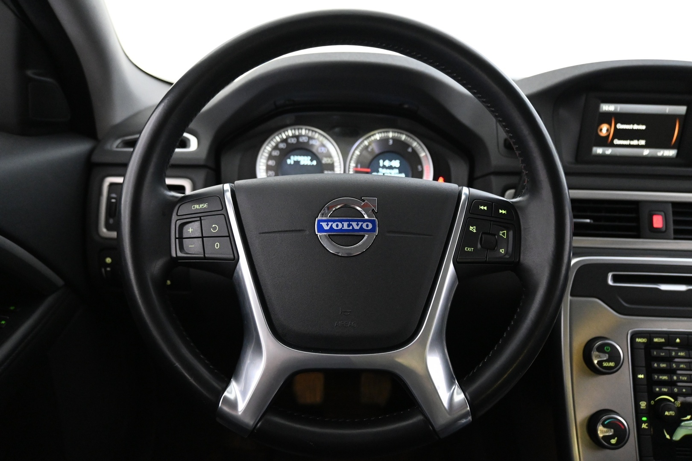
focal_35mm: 29
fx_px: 562
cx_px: 346
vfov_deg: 44.6
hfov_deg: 63.2
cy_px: 230
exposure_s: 1/30
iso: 4000
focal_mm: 19.5
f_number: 3.8
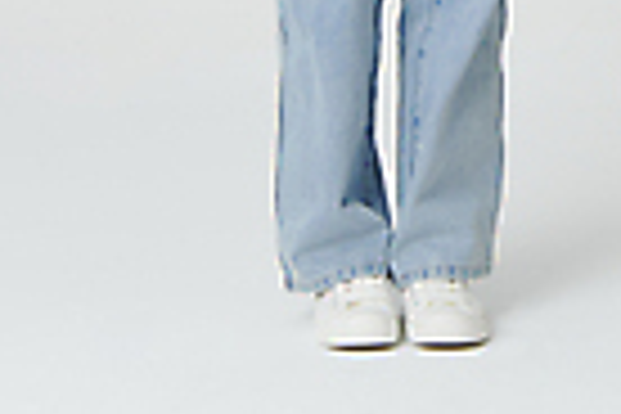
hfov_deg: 7.8
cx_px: 945
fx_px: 4485
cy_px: -477
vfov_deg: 5.2
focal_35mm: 260
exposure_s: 1/125
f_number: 11
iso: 80
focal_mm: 60
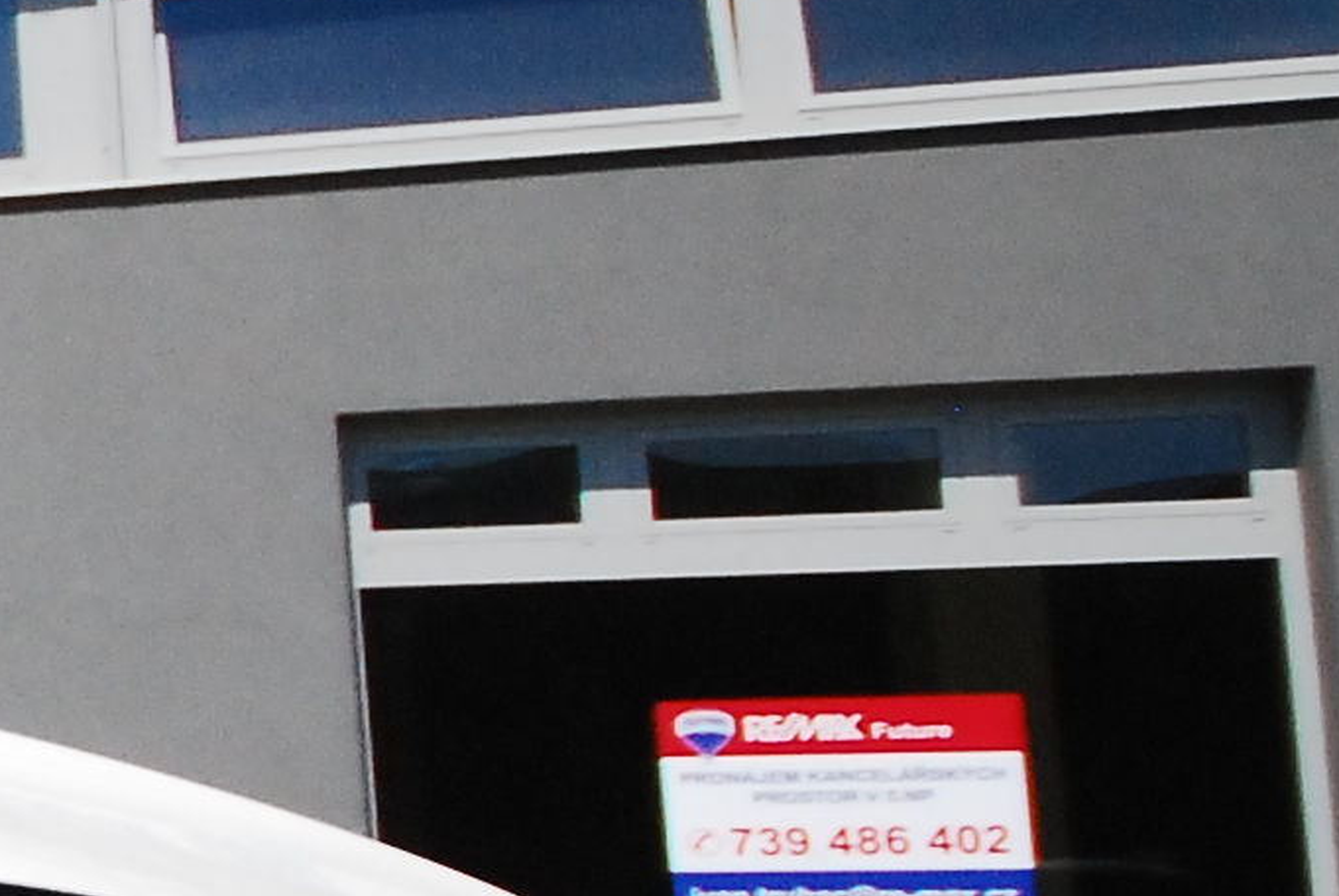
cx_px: -2192
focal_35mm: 94
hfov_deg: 13.2
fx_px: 3495
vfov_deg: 14.6
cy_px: 505
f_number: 4.2
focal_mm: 11
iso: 640
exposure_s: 1/4000
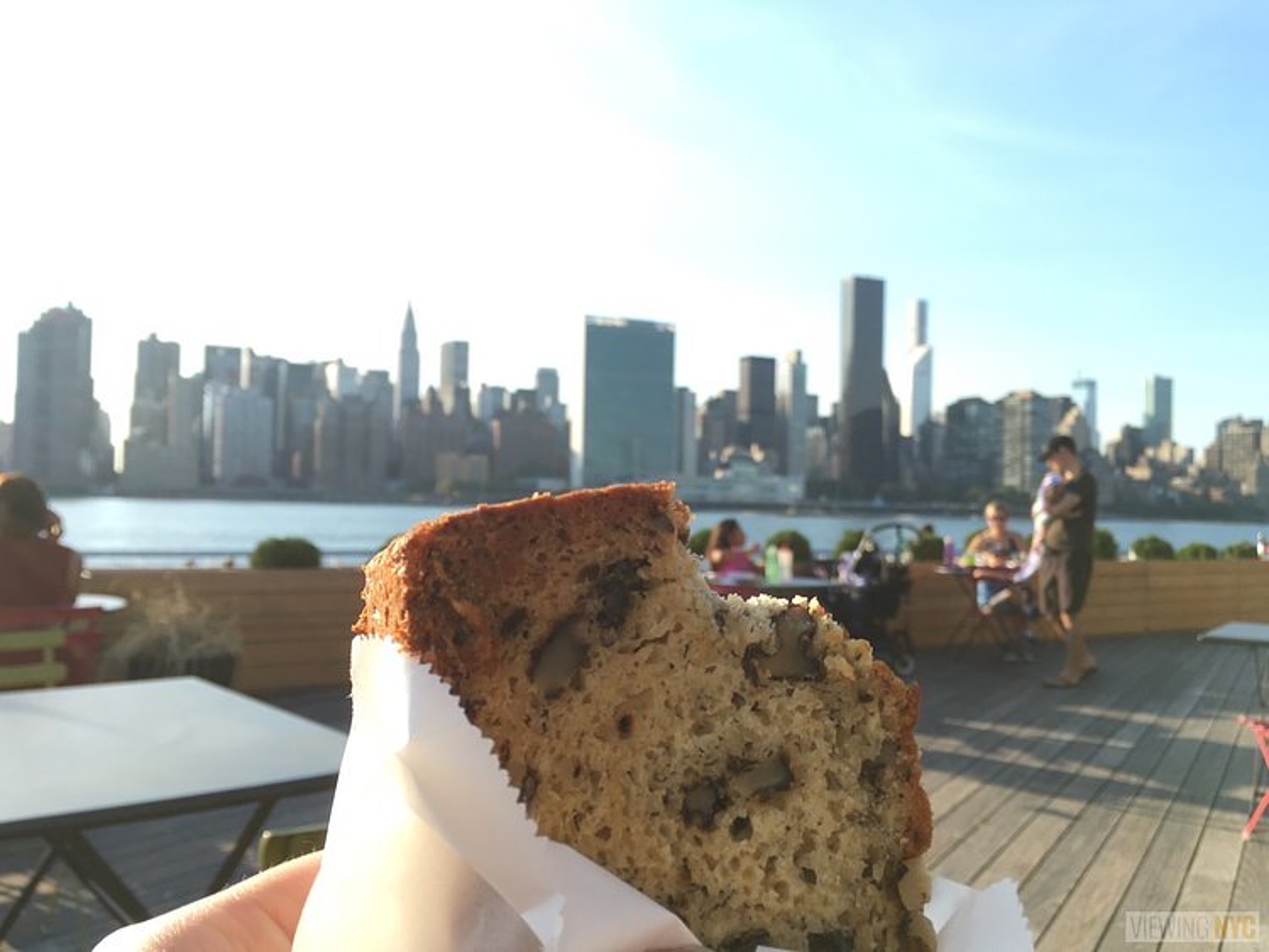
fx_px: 1063
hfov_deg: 61.6
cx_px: 634
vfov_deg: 48.3
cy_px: 476
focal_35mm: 29
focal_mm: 4.15
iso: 25
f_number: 2.2
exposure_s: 1/386
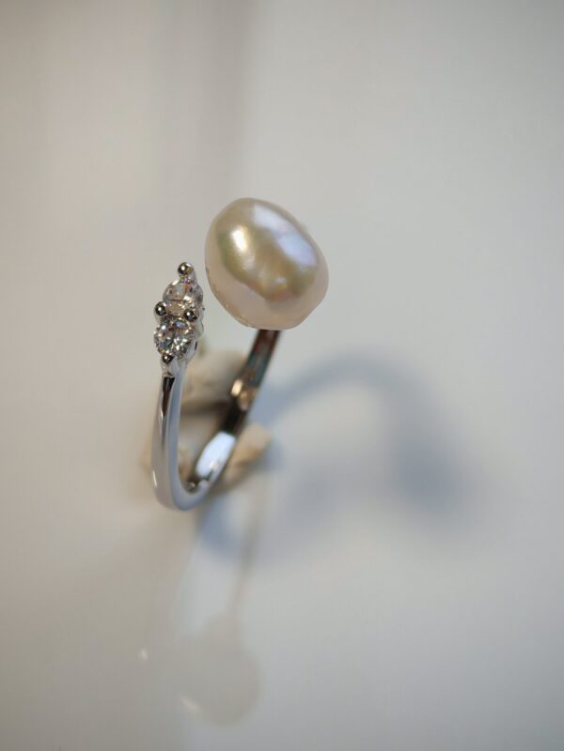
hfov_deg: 21.6
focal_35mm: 68
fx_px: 1477
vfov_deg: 28.6
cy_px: 376
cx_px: 282
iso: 64
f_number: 1.95
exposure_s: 1/100
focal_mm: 5.52
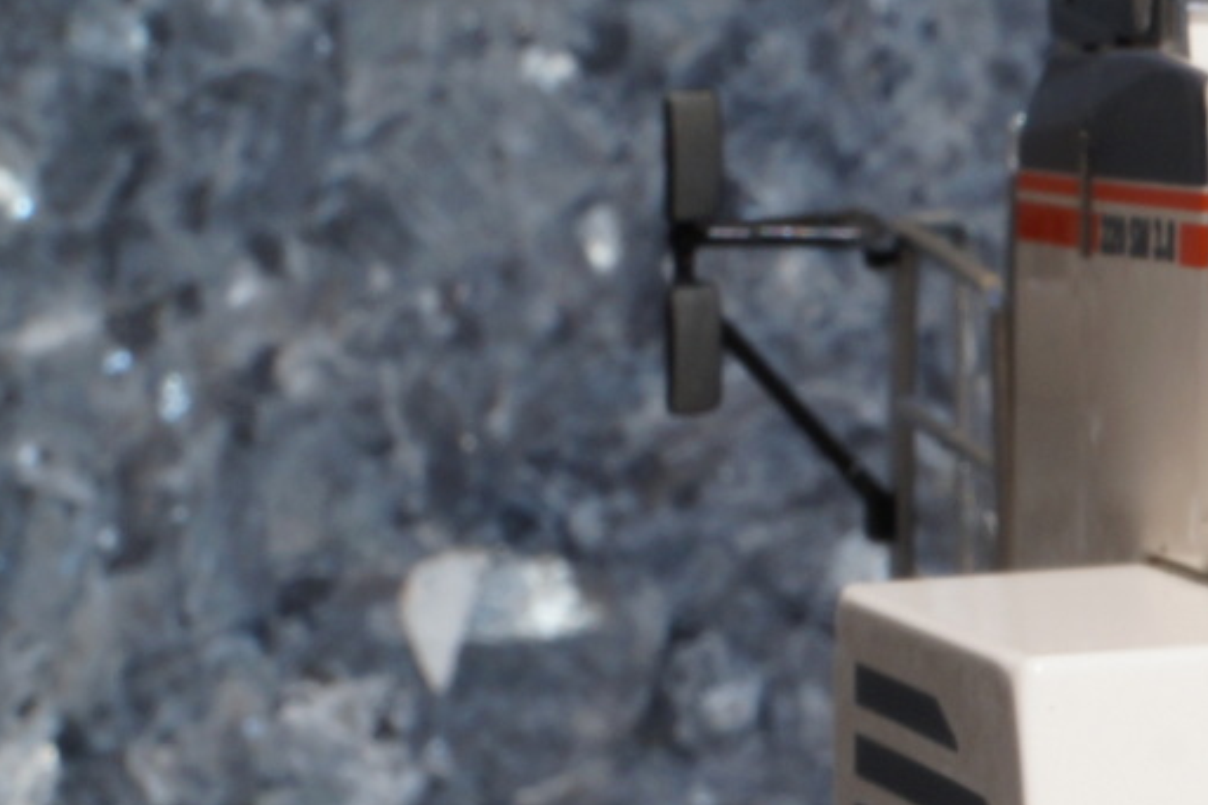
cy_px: 1087
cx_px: 2201
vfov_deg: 8.2
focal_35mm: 164
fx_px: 5501
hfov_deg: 11.6
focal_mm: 28
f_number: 20
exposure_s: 1/60
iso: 100
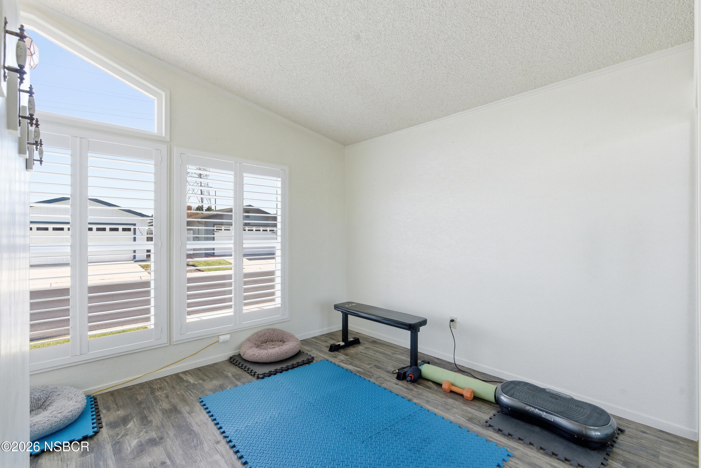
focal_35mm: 16
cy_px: 234
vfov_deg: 73.8
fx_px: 312
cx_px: 350
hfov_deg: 96.7
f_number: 8
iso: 1000
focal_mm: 16
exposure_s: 1/1600
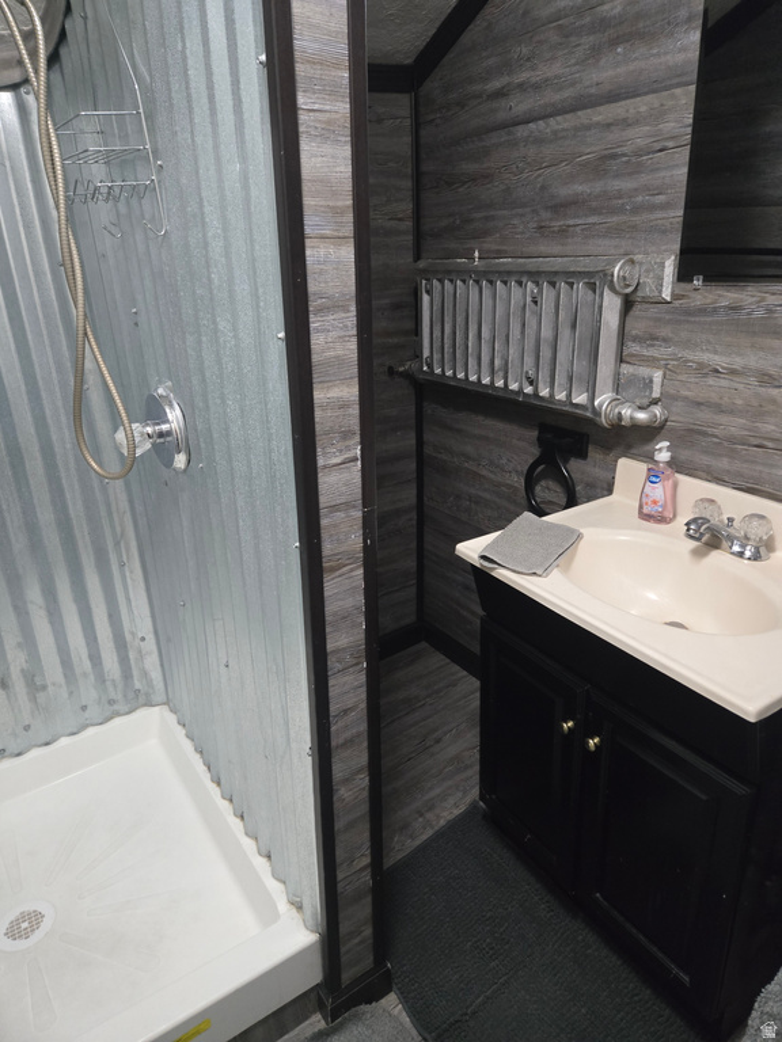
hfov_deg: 58.9
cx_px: 391
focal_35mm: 23
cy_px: 521
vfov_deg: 73.9
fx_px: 693
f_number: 1.8
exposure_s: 1/60
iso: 1000
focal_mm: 5.4
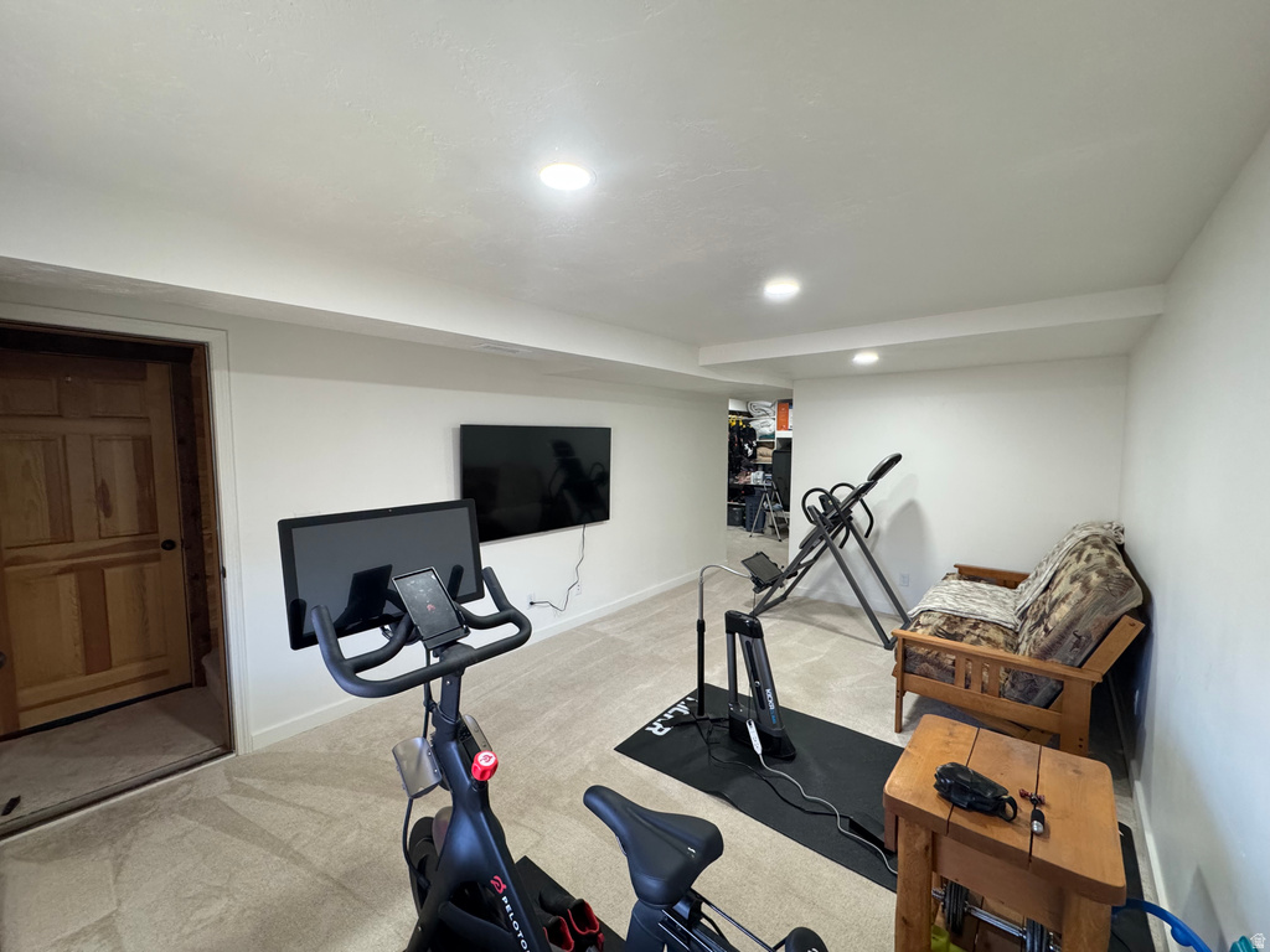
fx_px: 514
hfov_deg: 102.1
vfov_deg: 85.7
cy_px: 476
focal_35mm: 14
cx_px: 635
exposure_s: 1/99
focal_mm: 2.22
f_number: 2.2
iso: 320
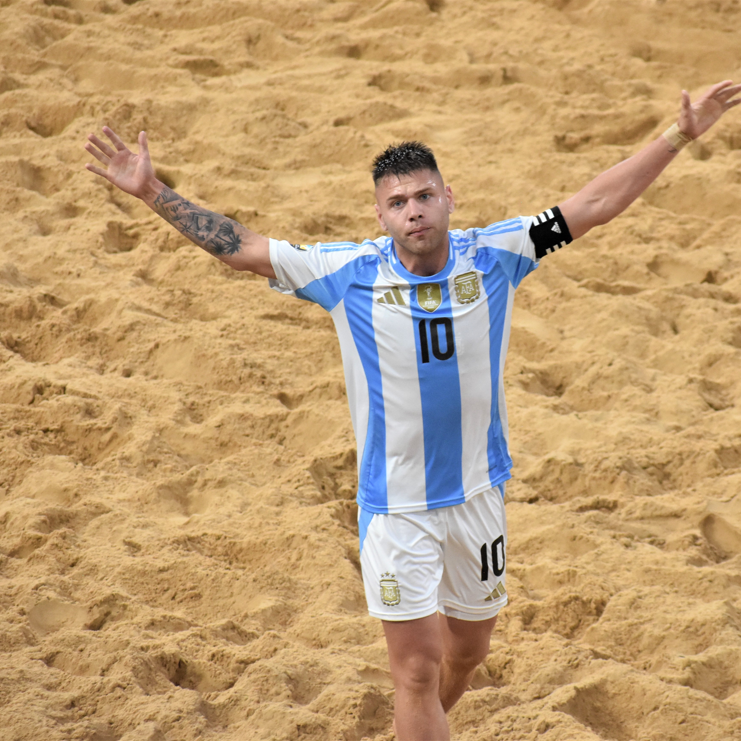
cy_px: 370
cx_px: 552
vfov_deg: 4.8
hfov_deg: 4.8
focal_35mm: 364
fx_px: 8816
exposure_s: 1/640
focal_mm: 190
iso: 2000
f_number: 5.3
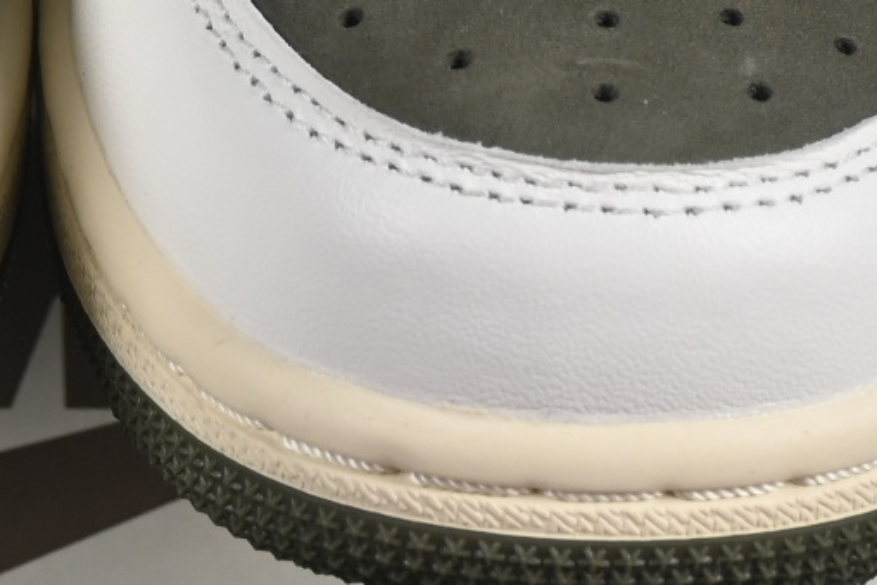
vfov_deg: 3.3
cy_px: -364
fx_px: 10015
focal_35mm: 411
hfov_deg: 5.0
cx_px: 90
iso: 160
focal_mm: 50
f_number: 8
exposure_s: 1/80
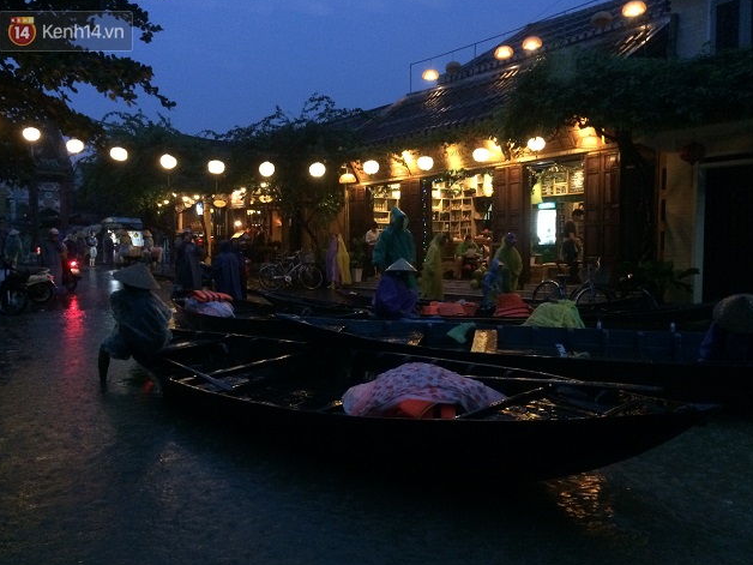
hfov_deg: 60.0
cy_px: 285
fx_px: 653
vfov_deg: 46.8
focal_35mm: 30
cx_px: 371
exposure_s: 1/17
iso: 400
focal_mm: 4.15
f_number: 2.2
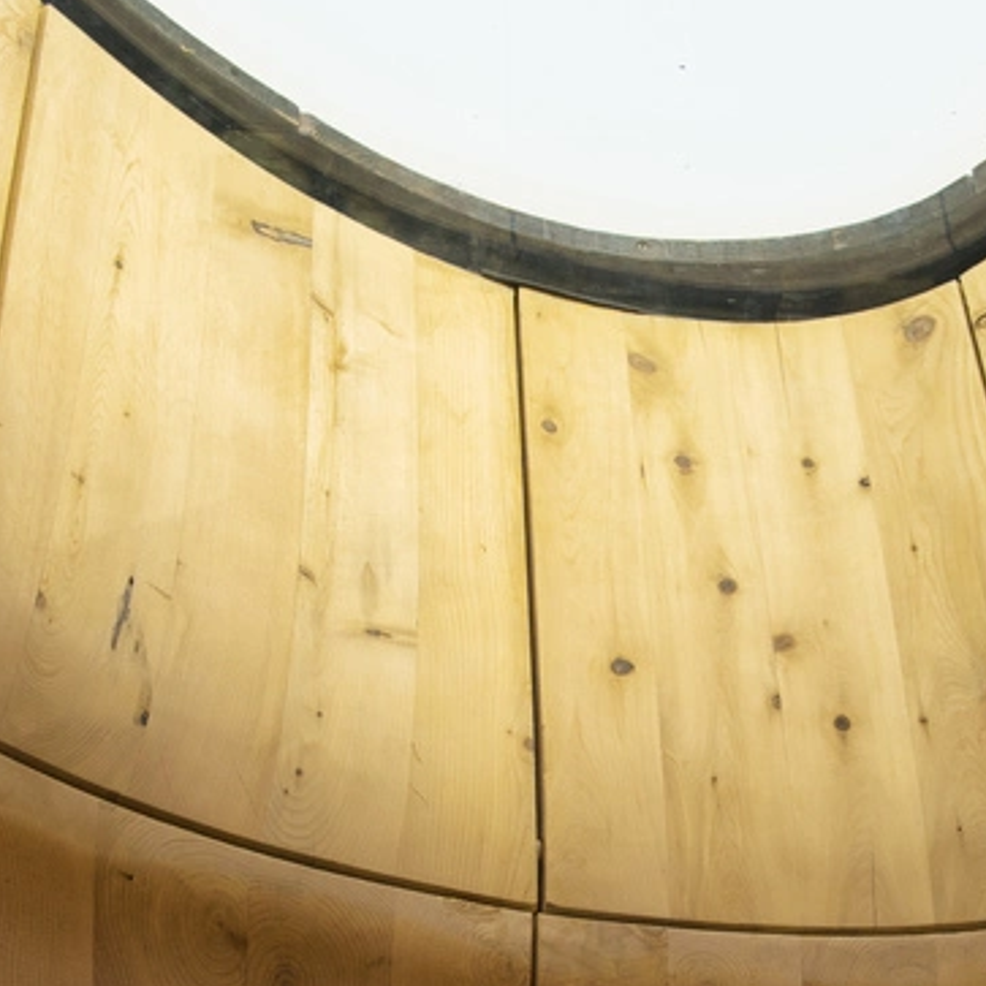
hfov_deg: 23.0
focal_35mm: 75
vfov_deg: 22.9
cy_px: 710
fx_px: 2417
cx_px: 663
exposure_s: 1/1000
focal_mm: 32
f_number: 5
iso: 320
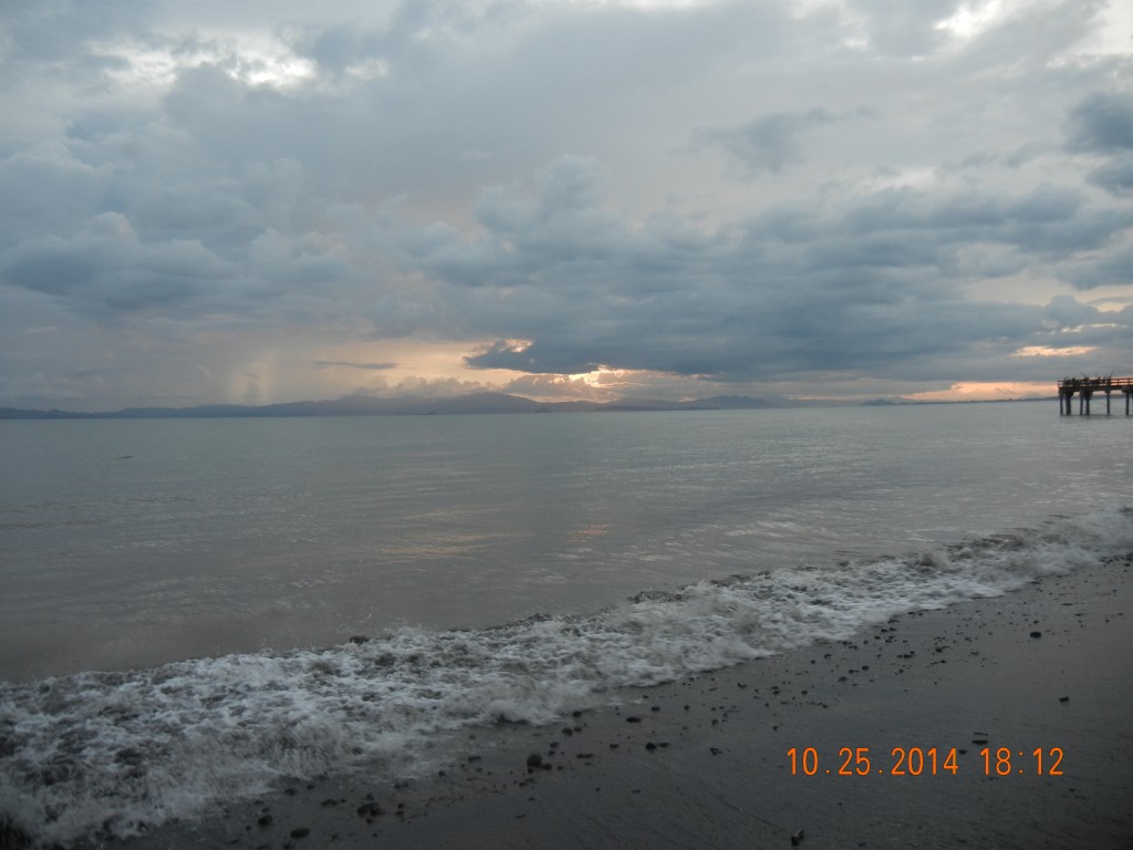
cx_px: 566
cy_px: 425
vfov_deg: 46.8
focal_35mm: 30
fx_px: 982
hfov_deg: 60.0
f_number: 3.5
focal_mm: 5.4
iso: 160
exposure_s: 1/87
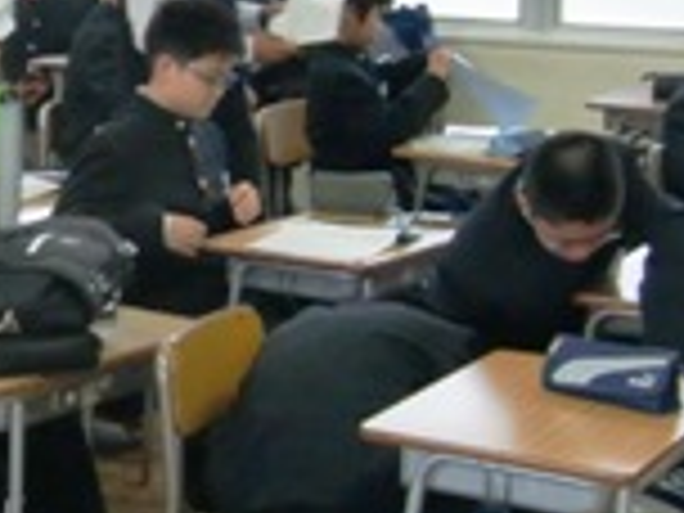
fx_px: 1976
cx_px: -243
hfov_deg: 18.1
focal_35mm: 100
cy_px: 122
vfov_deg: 14.7
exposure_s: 1/60
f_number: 3.6
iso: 320
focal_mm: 6.1
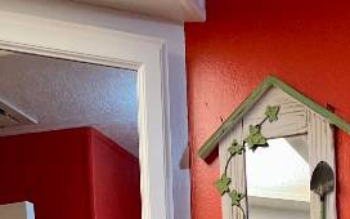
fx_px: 1097
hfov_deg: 18.1
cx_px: 233
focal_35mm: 115
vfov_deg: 9.1
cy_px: 668
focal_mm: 5.1
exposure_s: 1/60
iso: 64
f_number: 1.6
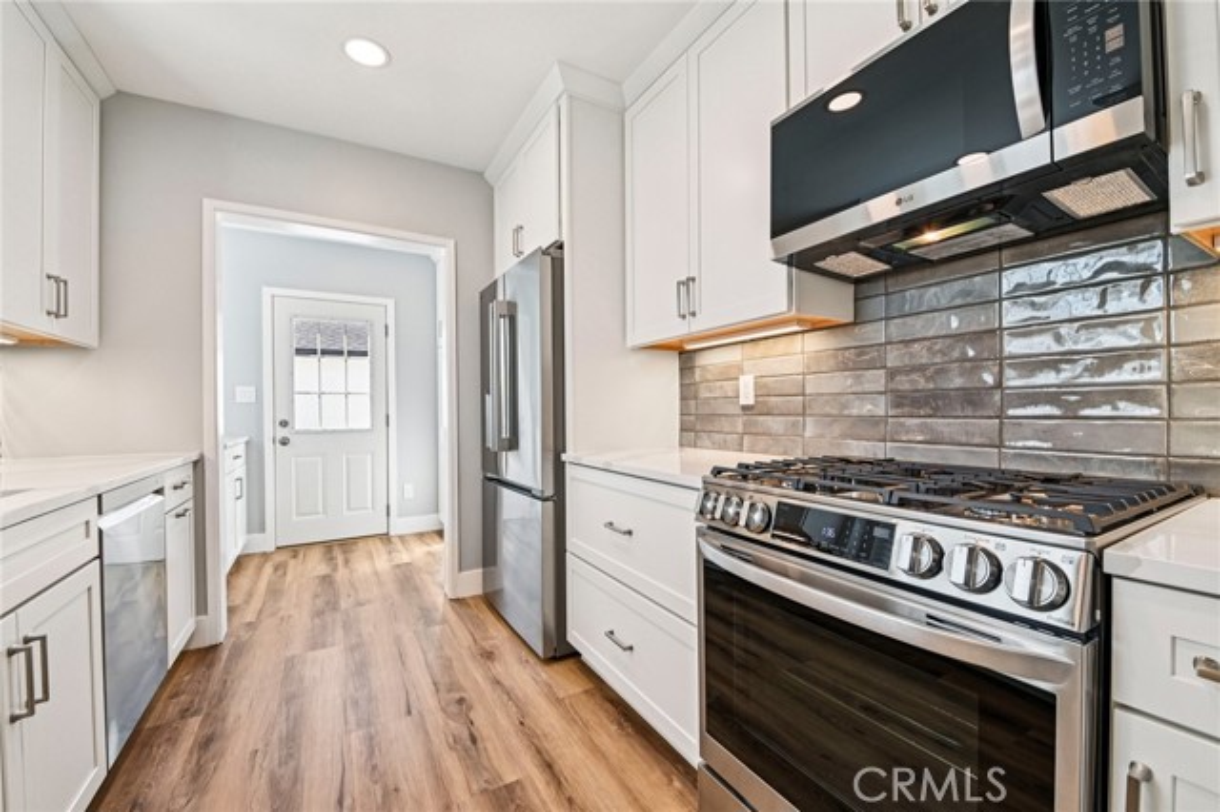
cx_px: 610
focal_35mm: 14
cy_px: 406
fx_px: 474
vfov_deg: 81.1
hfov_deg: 104.3
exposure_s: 1/20
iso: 250
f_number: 8
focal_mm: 14
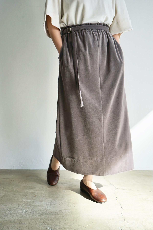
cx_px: 76
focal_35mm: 40
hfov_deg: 33.3
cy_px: 115
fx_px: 255
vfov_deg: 48.5
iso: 200
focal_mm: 40
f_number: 4
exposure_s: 1/160
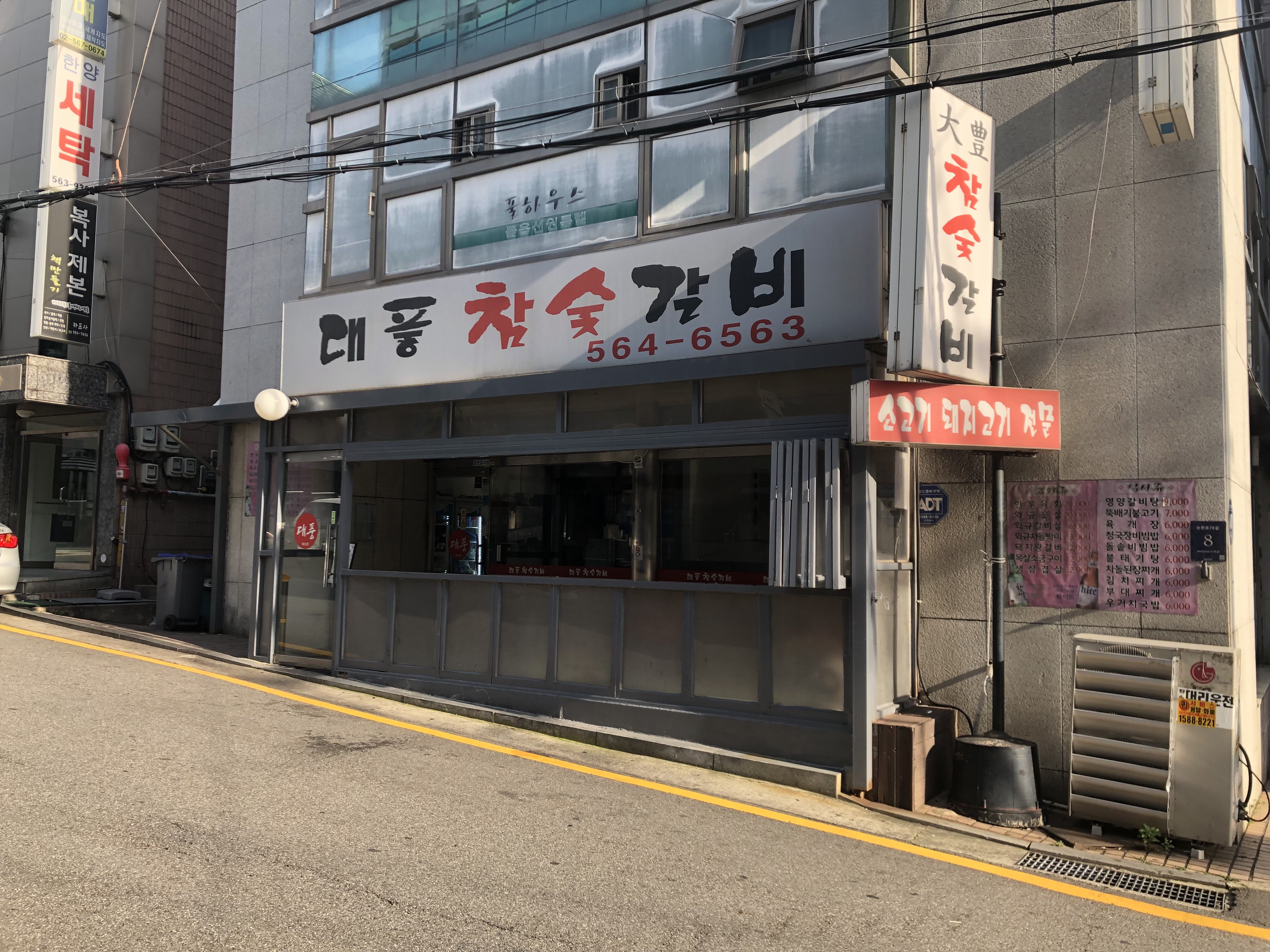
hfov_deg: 63.4
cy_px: 476
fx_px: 1027
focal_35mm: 28
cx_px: 635
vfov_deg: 49.7
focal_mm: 4
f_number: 1.8
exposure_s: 1/390
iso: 20
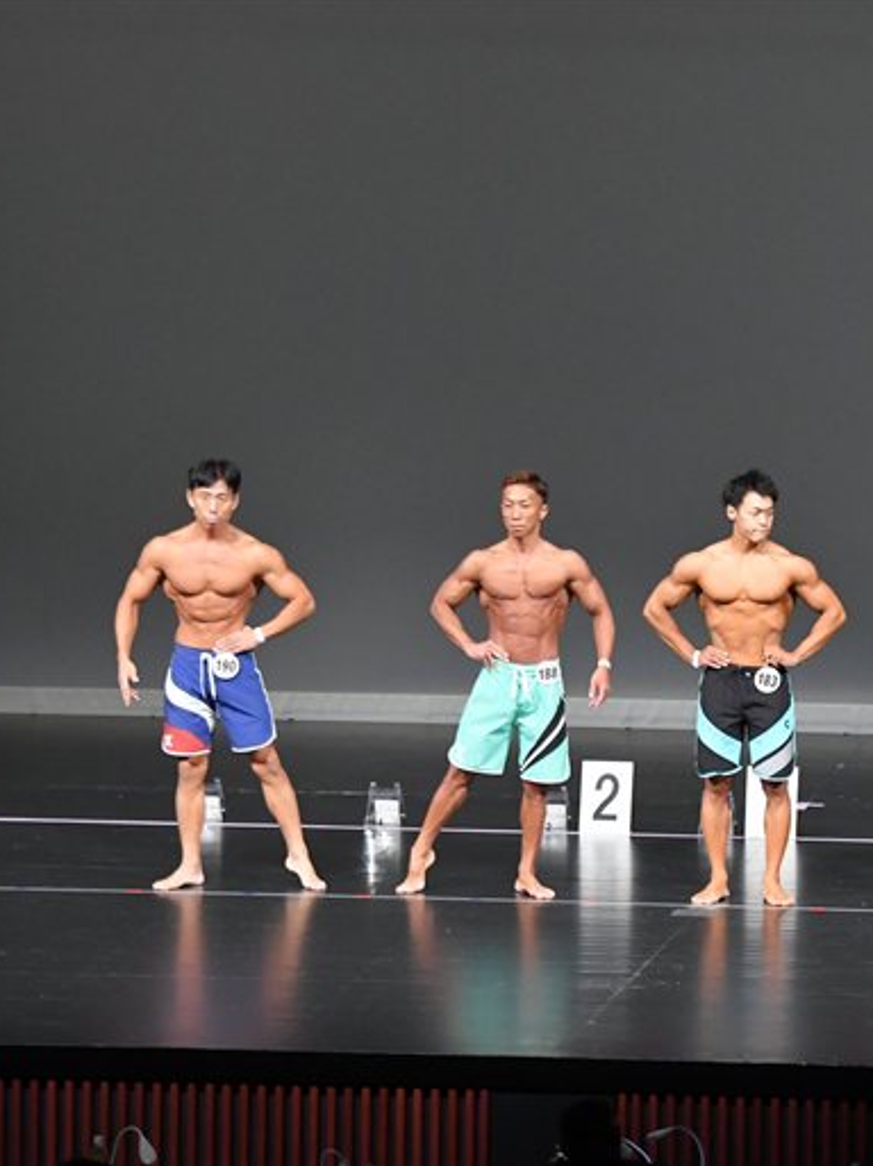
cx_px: 851
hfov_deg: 6.8
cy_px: 584
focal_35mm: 218
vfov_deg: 9.1
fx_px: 7340
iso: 5000
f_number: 5.6
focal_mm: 100
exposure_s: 1/400
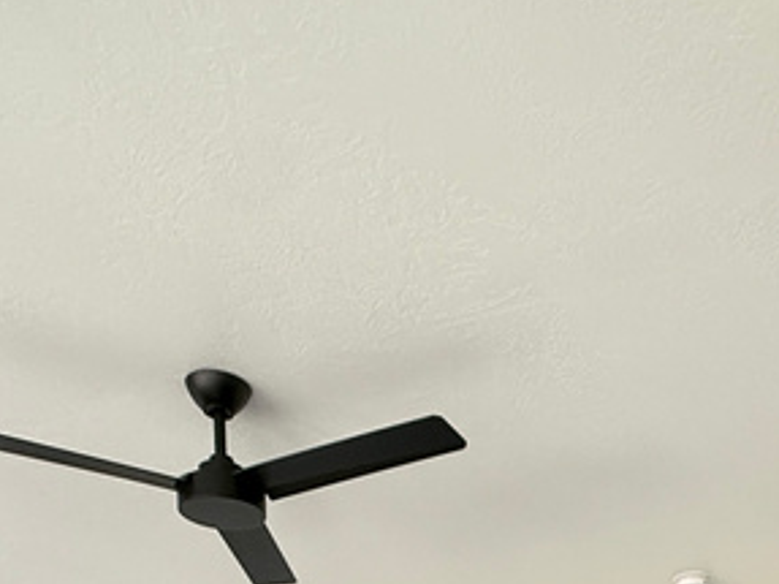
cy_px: 1027
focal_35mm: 50
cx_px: 600
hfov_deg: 37.1
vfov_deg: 20.9
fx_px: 1125
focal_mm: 2.22
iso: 200
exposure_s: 1/99
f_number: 2.2
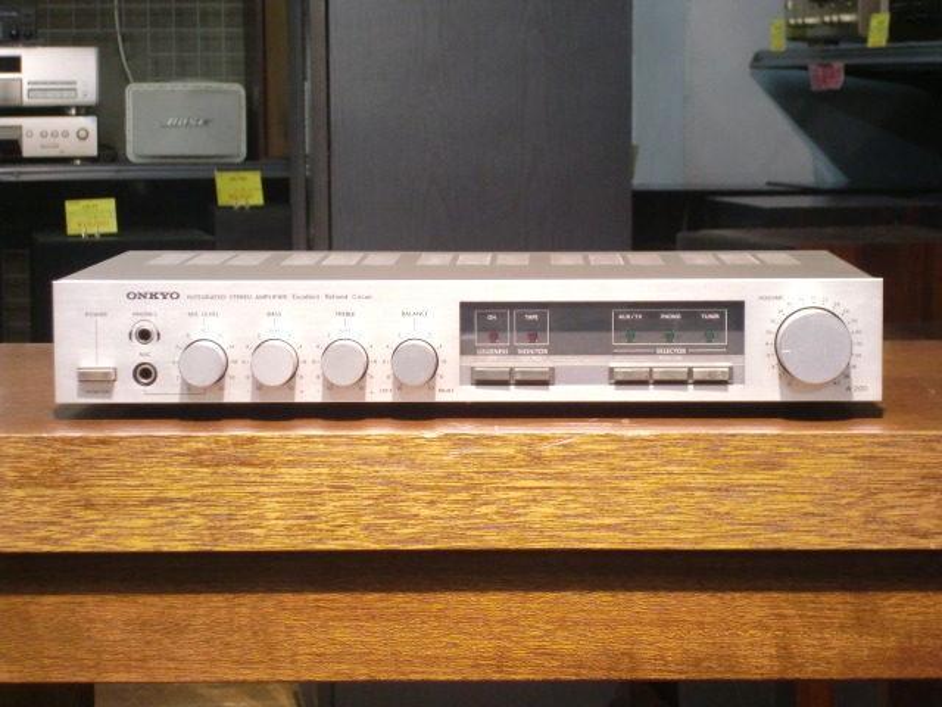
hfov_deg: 17.6
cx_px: 471
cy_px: 354
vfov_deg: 13.2
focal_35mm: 112
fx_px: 3048
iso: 400
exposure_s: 1/25
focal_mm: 19.6
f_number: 5.8
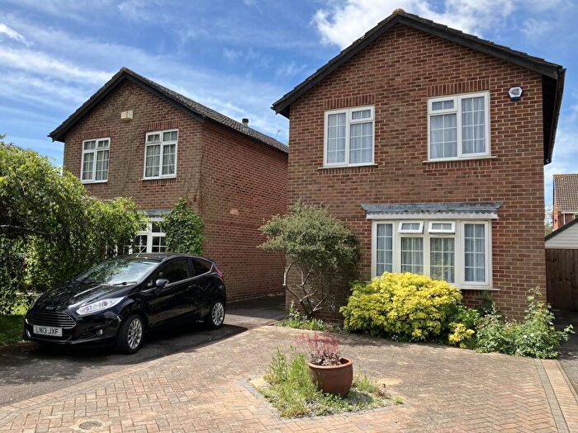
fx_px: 468
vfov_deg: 49.7
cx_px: 289
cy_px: 216
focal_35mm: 28
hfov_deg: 63.4
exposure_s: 1/991
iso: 32
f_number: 1.8
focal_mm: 3.99
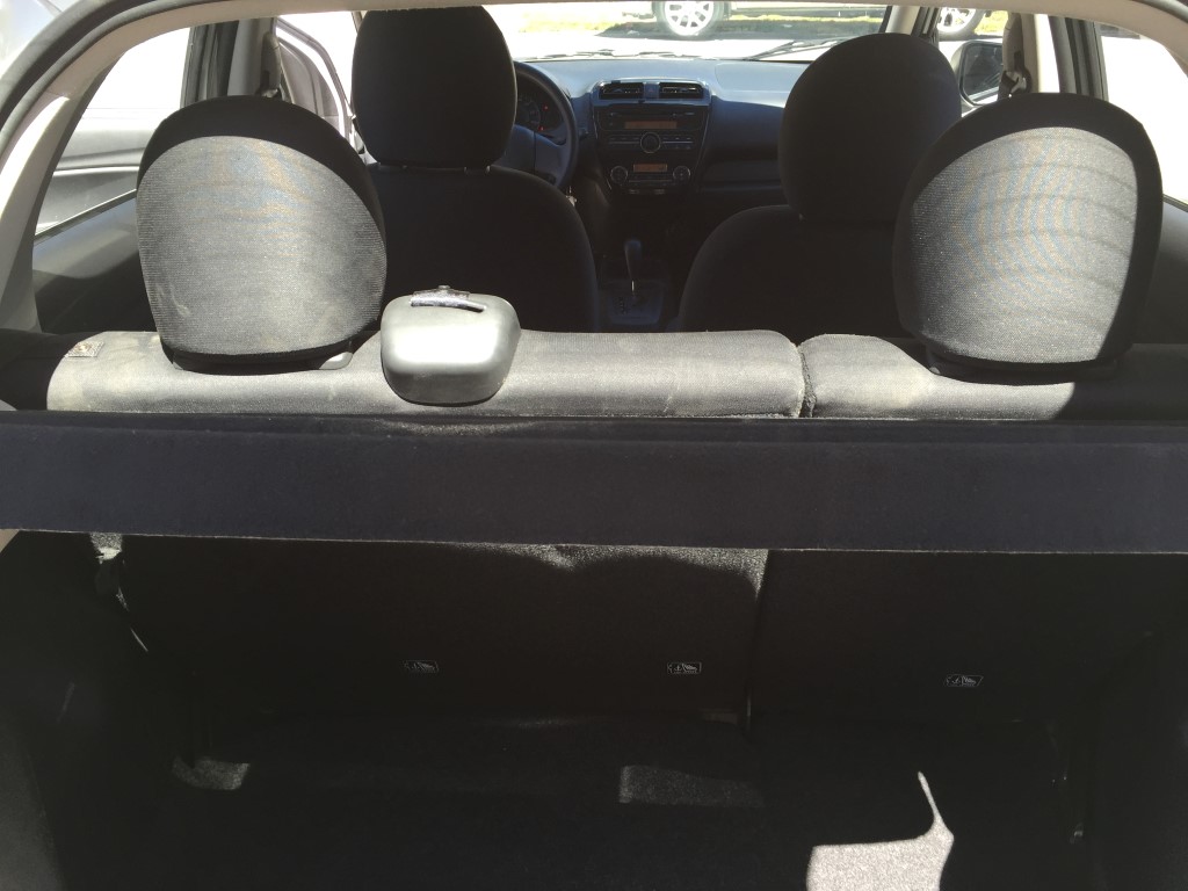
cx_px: 594
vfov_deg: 48.2
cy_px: 446
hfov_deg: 61.7
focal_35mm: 29
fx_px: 995
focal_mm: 4.15
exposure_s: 1/157
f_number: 2.2
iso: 32
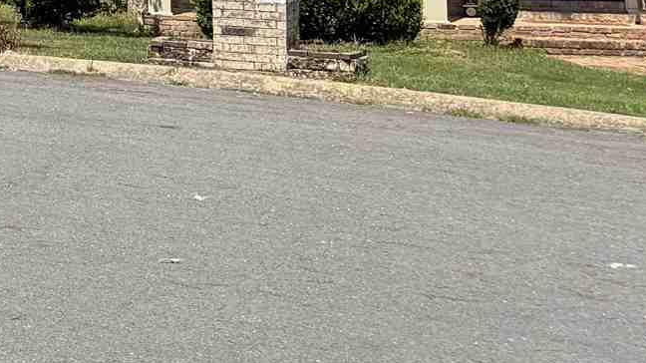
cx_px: -697
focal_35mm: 124
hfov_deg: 14.1
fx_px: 2123
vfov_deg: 9.2
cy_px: -327
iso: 80
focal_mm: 6.76
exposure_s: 1/3584
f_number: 1.78
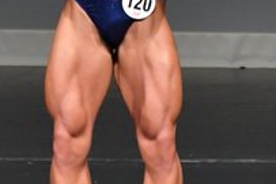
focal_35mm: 1203
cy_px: 19
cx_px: 251
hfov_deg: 1.7
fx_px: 9215
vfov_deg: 1.1
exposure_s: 1/400
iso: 5000
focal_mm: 210
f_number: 5.6
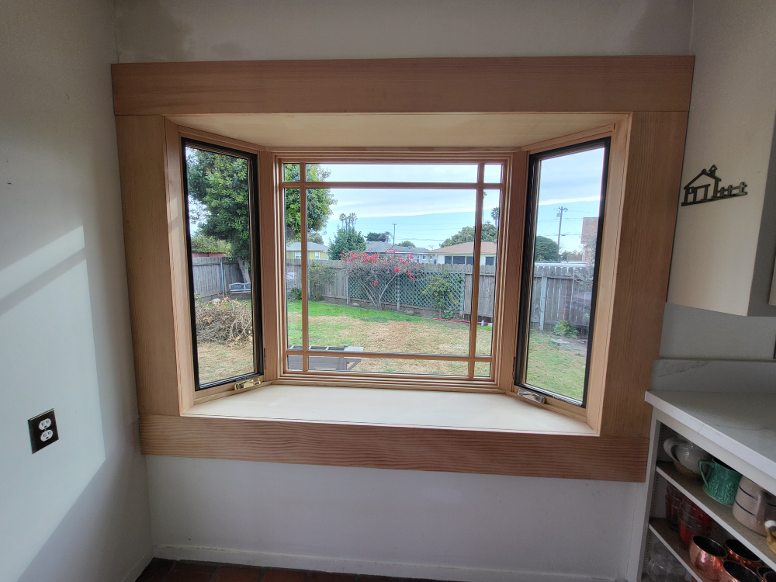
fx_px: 291
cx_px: 388
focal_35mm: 13
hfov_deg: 106.2
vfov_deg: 89.9
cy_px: 291
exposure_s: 1/120
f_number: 2.2
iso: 50
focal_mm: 1.74
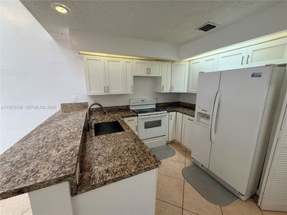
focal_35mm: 14
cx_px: 144
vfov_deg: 85.6
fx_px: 116
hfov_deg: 102.1
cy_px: 108
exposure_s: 1/120
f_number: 2.2
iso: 200
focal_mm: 2.22
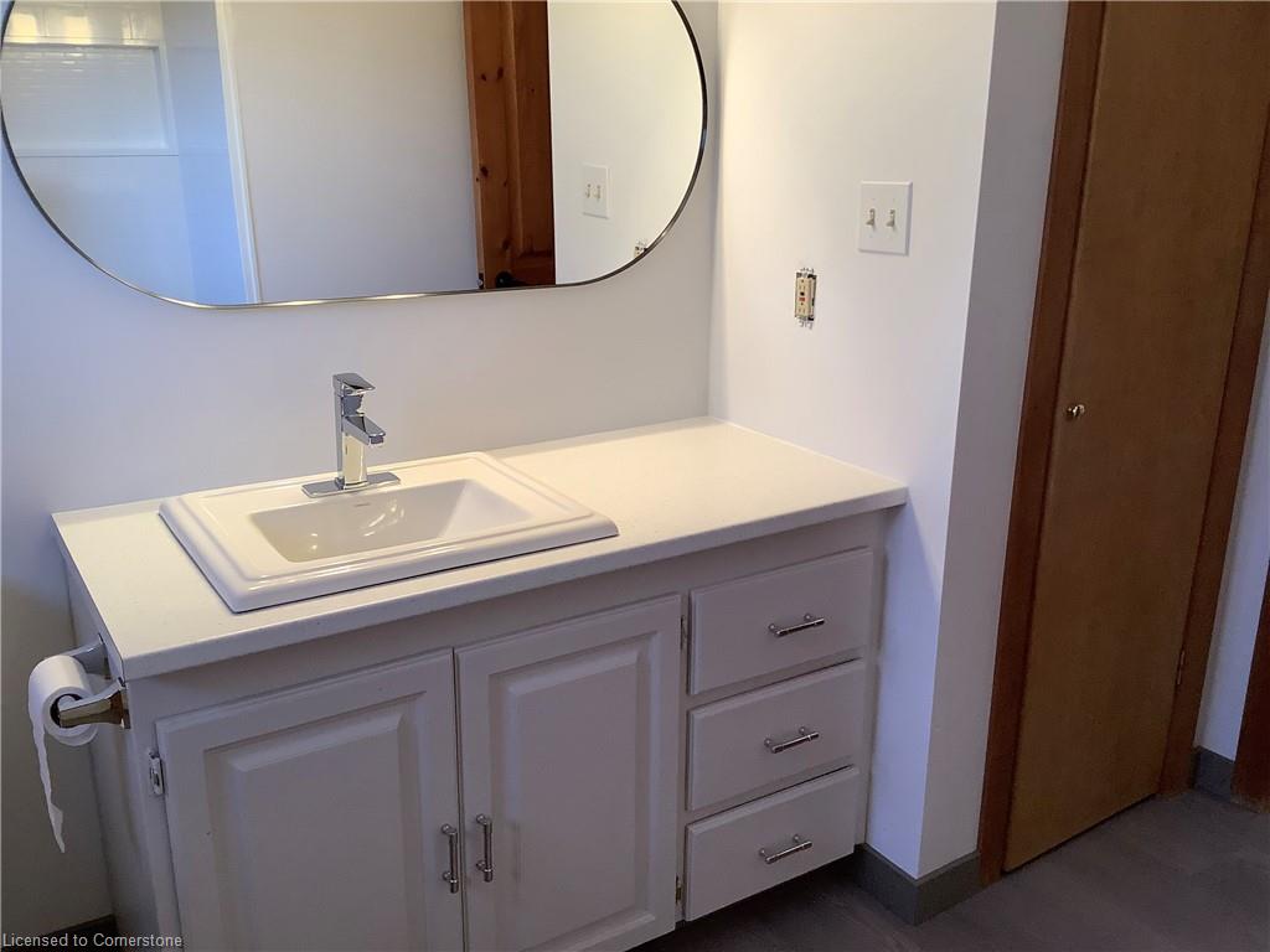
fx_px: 1137
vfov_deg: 45.4
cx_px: 635
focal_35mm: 31
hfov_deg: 58.4
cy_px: 476
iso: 100
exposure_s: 1/60
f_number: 2.4
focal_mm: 3.3
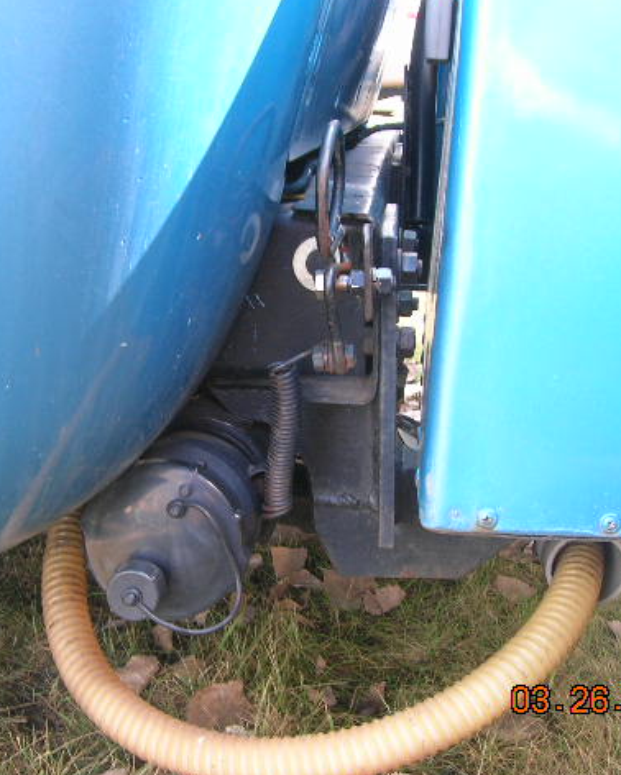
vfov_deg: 41.1
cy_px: 388
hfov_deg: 33.4
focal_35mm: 45
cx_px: 251
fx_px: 1033
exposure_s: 1/11.3
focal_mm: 5.7
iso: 50
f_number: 4.9
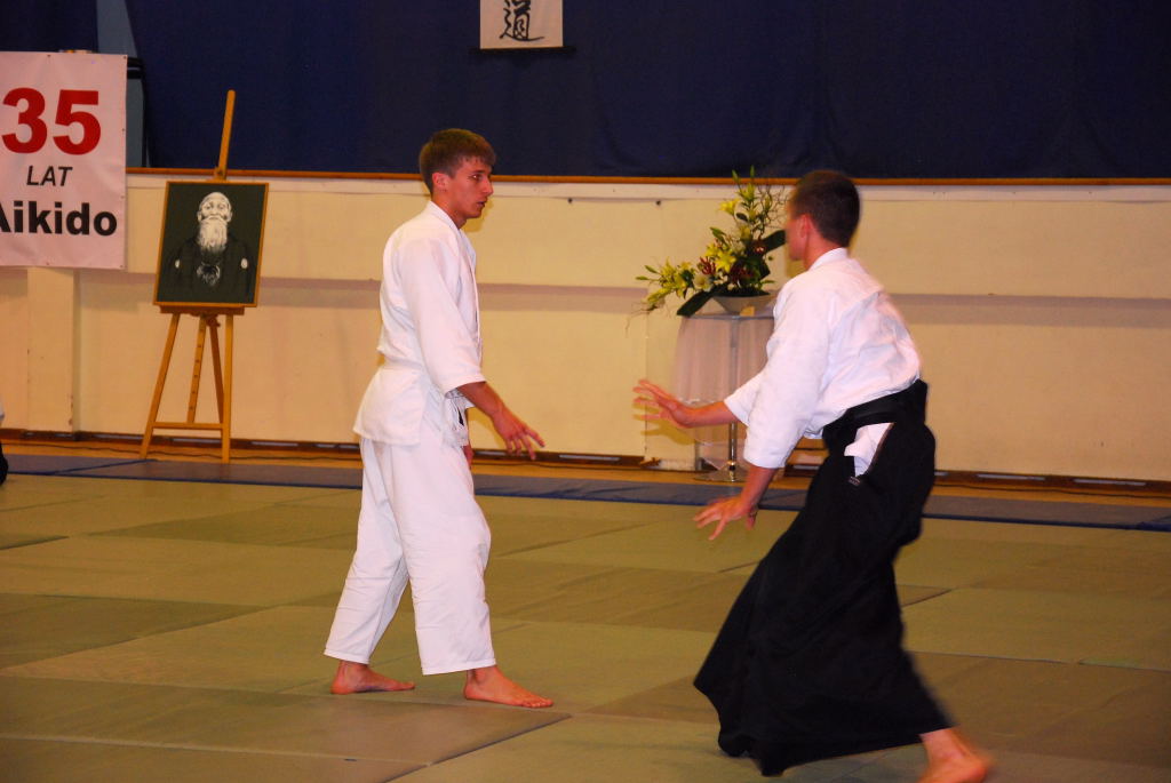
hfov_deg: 19.4
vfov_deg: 13.1
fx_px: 3419
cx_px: 586
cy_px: 392
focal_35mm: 105
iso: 800
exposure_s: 1/60
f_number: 5.6
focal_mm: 70
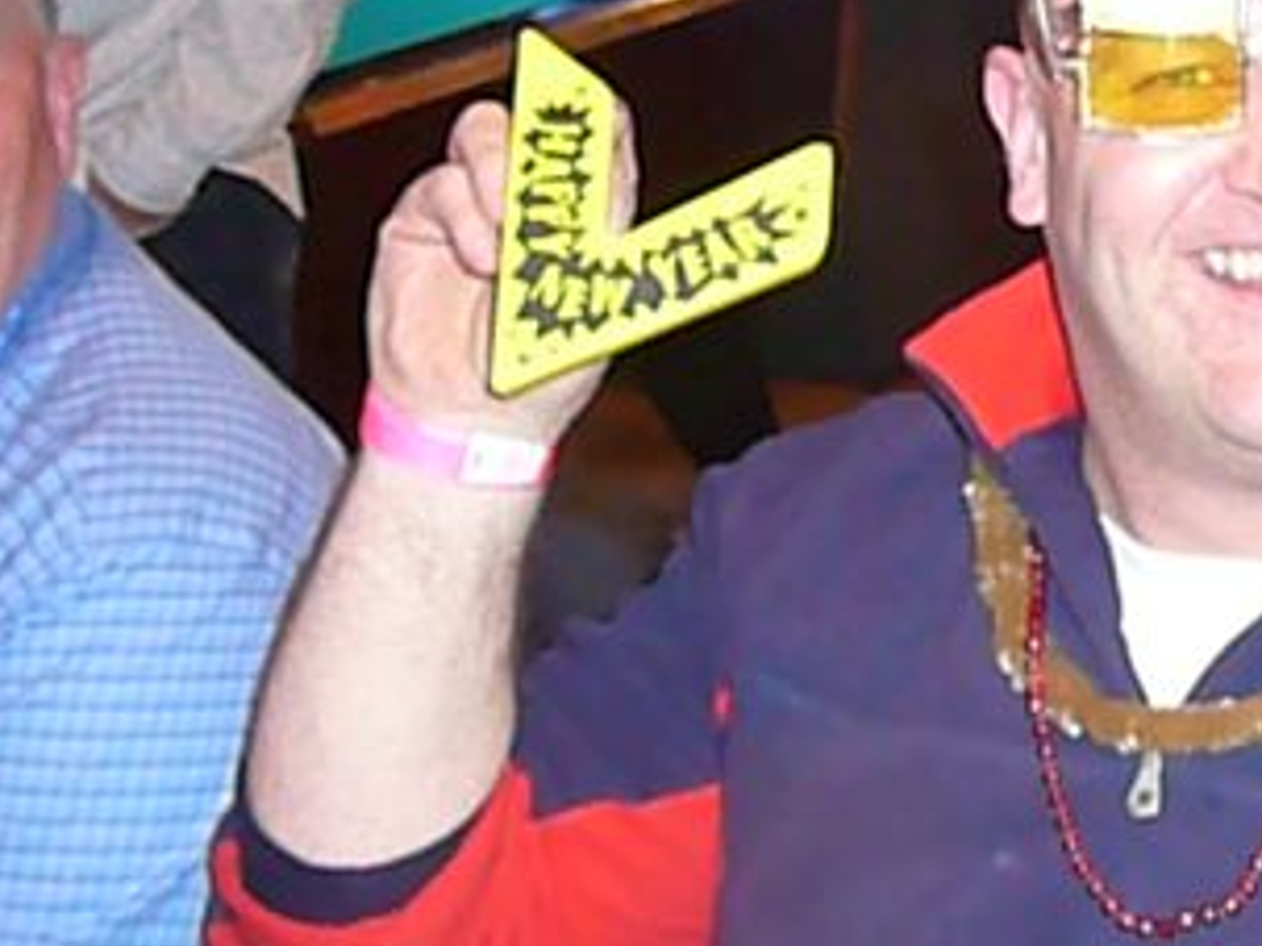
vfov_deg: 19.8
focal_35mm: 74
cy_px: 313
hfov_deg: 25.4
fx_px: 2697
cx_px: 1158
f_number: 2.8
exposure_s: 1/8
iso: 800
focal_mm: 5.2
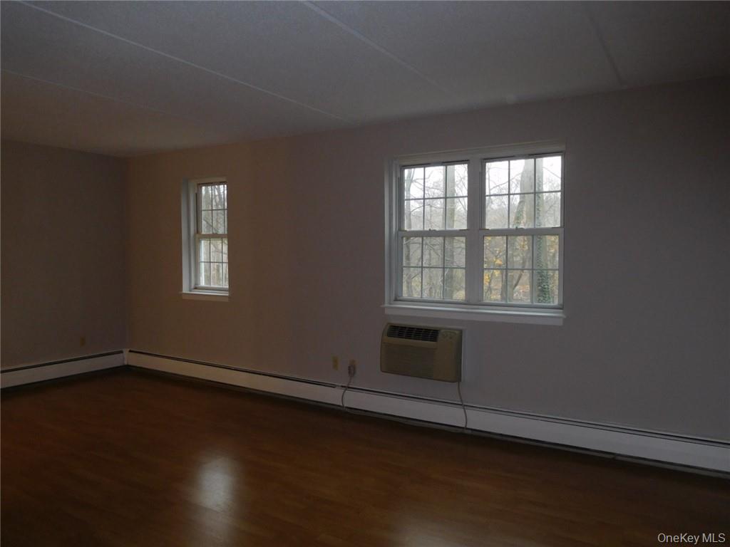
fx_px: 527
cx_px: 365
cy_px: 274
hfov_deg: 69.4
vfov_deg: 54.9
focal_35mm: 25
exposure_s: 1/30
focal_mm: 4.5
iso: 200
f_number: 3.4
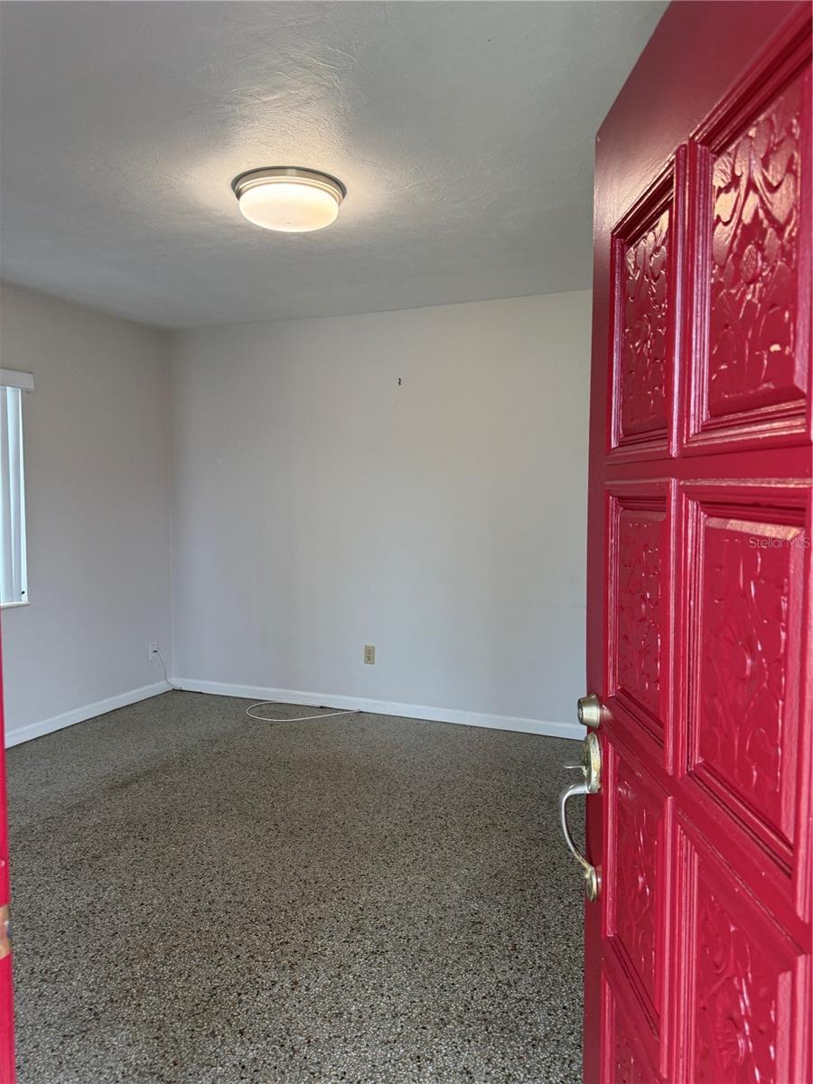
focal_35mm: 24
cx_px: 406
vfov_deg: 71.6
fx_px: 752
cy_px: 542
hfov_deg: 56.8
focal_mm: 6.76
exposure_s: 1/208
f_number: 1.78
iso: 200
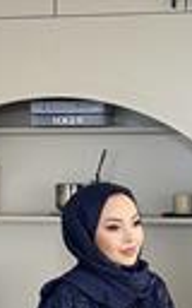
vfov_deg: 21.9
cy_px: 434
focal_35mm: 82
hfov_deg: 15.9
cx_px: 125
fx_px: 687
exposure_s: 1/121
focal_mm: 6.86
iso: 125
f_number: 1.78
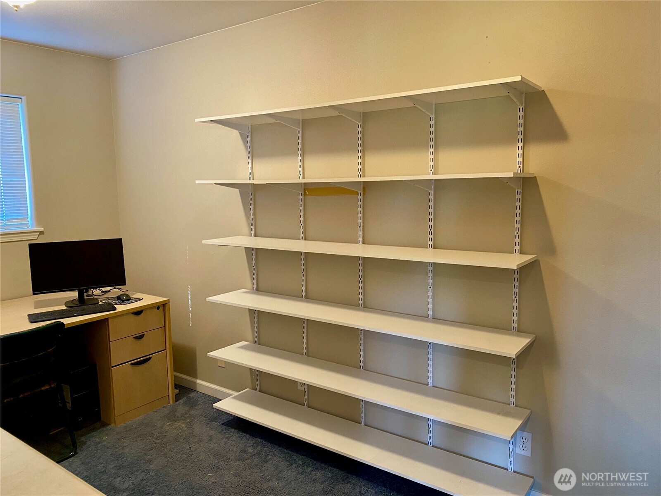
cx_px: 330
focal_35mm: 26
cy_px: 248
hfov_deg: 67.3
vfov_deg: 53.1
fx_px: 496
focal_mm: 4.25
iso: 320
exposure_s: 1/60
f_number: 1.8
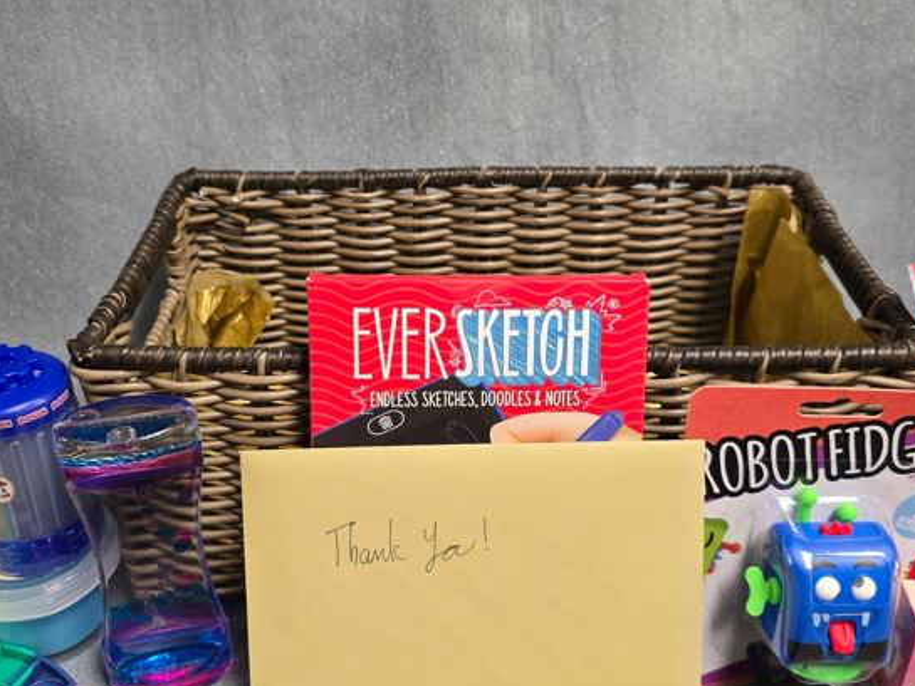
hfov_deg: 49.0
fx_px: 1005
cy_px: 323
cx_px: 457
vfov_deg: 37.7
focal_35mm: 38
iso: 400
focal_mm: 6.3
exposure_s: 1/120
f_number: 1.7
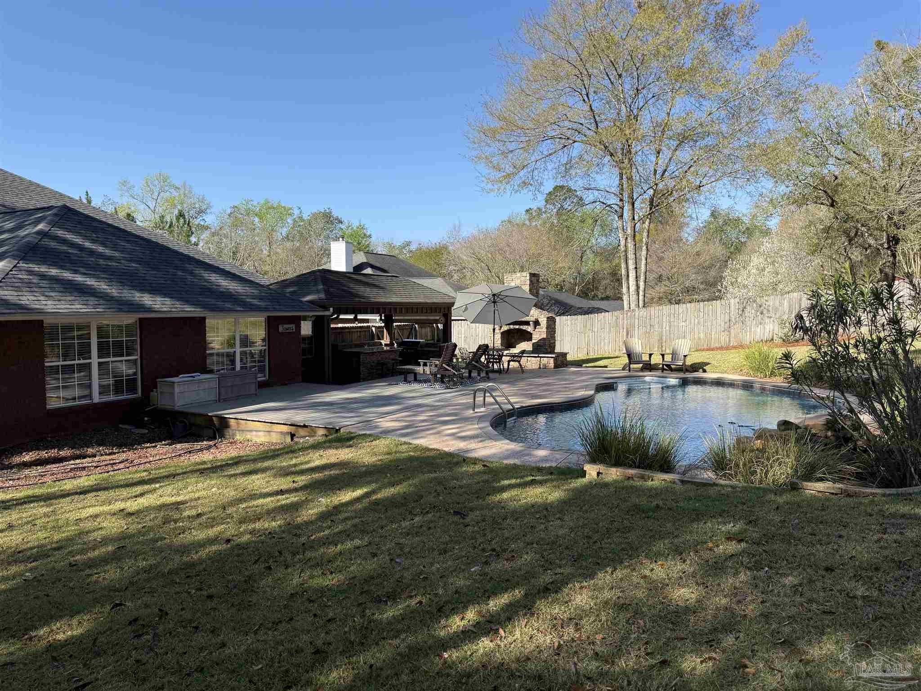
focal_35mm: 24
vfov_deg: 56.8
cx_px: 460
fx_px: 639
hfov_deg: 71.6
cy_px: 346
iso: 80
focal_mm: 6.76
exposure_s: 1/2703
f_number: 1.78
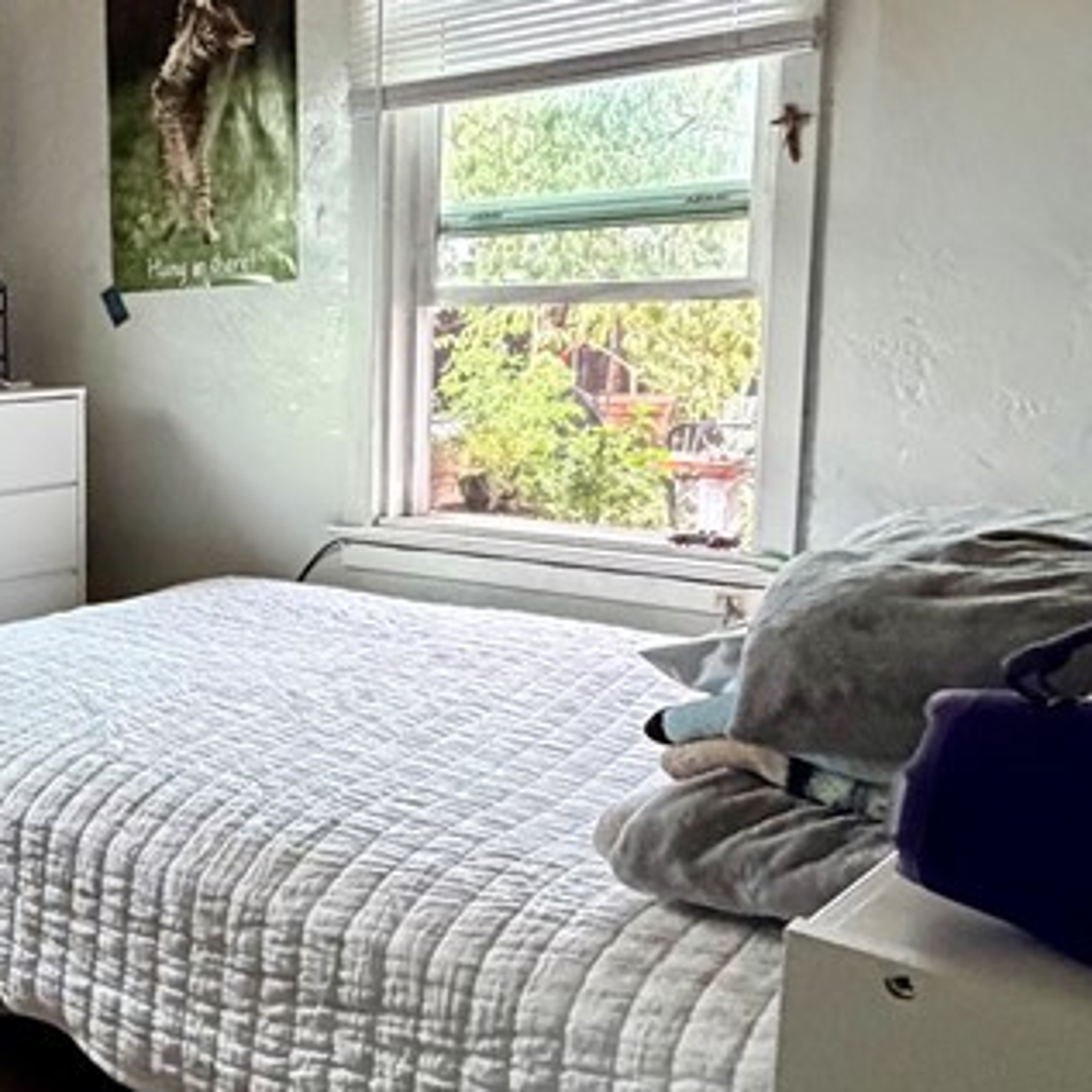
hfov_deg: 35.1
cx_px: -148
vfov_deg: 41.8
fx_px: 1428
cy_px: 496
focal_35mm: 40
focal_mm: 2.22
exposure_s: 1/60
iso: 1000
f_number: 2.2
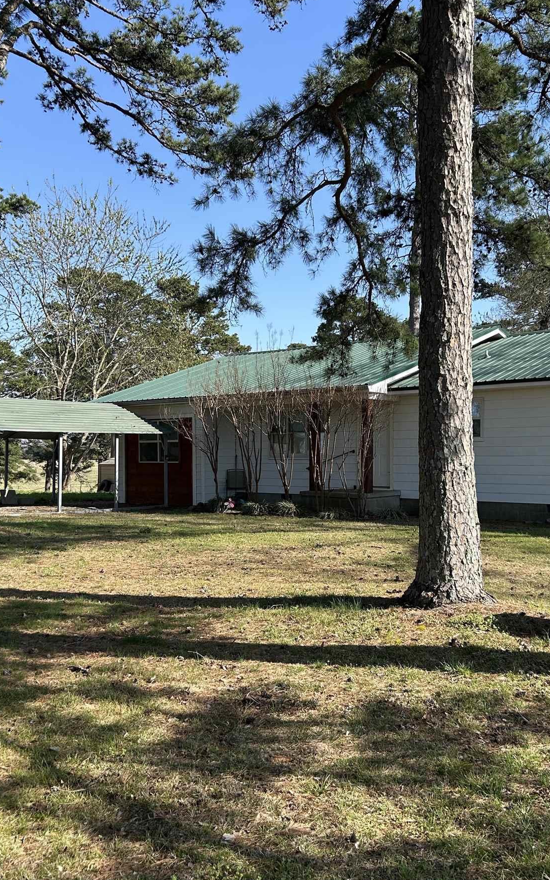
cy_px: 463
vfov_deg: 54.0
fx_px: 864
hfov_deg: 35.2
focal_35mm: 36
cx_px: 338
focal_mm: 5.7
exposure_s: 1/1808
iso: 50
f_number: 1.5
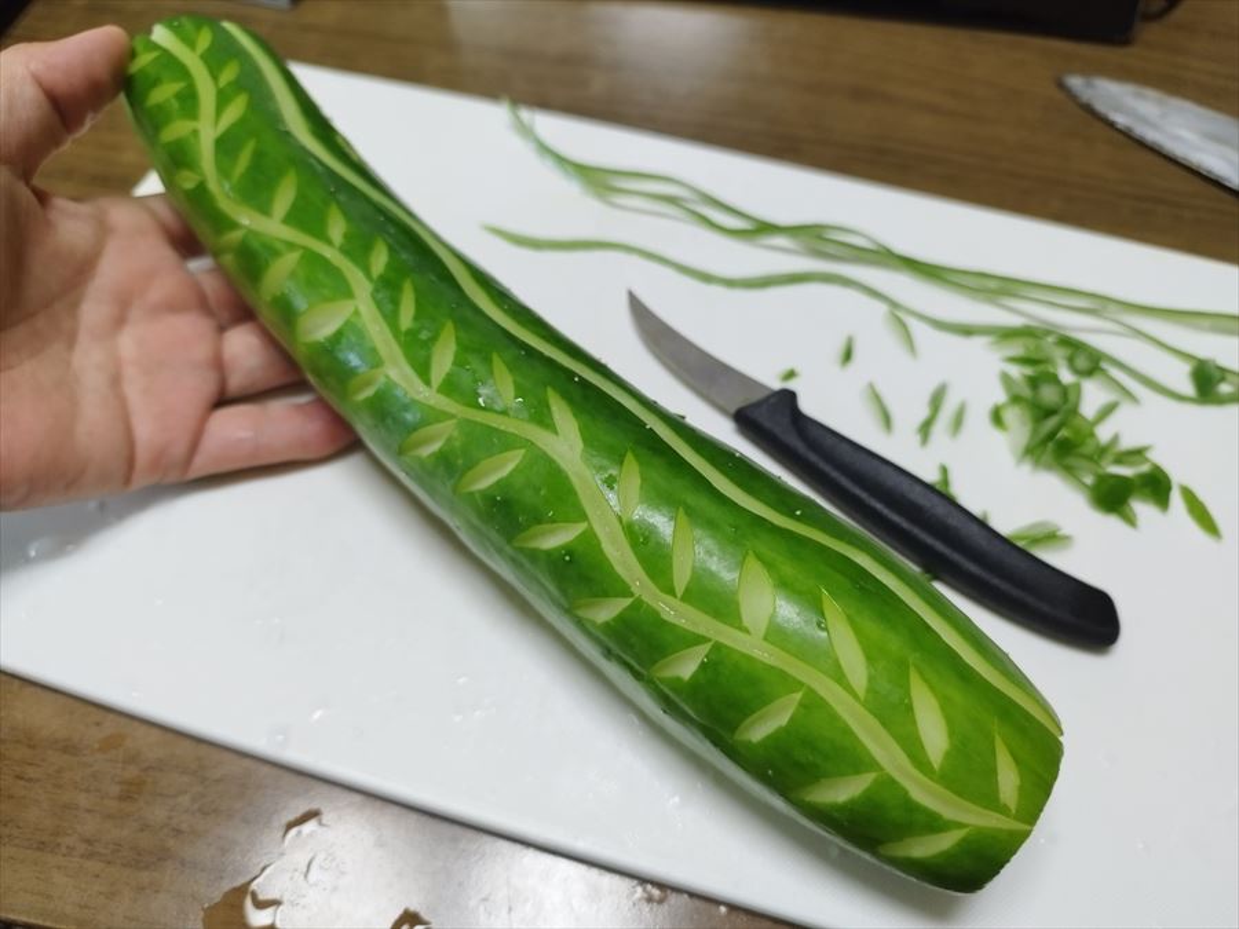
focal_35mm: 24
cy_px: 464
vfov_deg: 56.8
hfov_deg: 71.6
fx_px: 859
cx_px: 620
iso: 460
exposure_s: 1/33.3
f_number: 1.89
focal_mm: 5.89
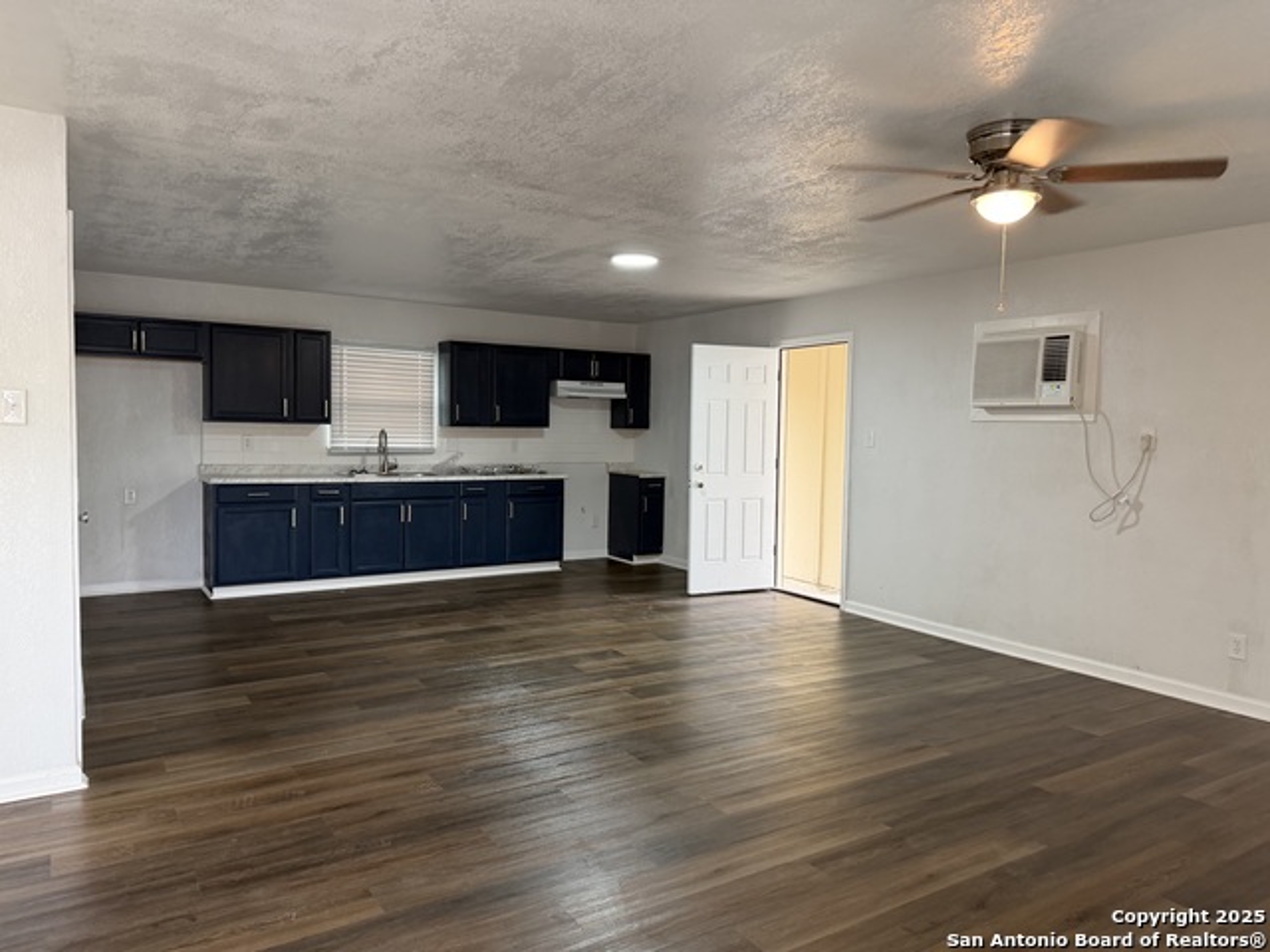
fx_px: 881
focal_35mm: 24
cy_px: 476
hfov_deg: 71.6
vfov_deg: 56.8
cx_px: 635
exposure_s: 1/60
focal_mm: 6.76
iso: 200
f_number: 1.78
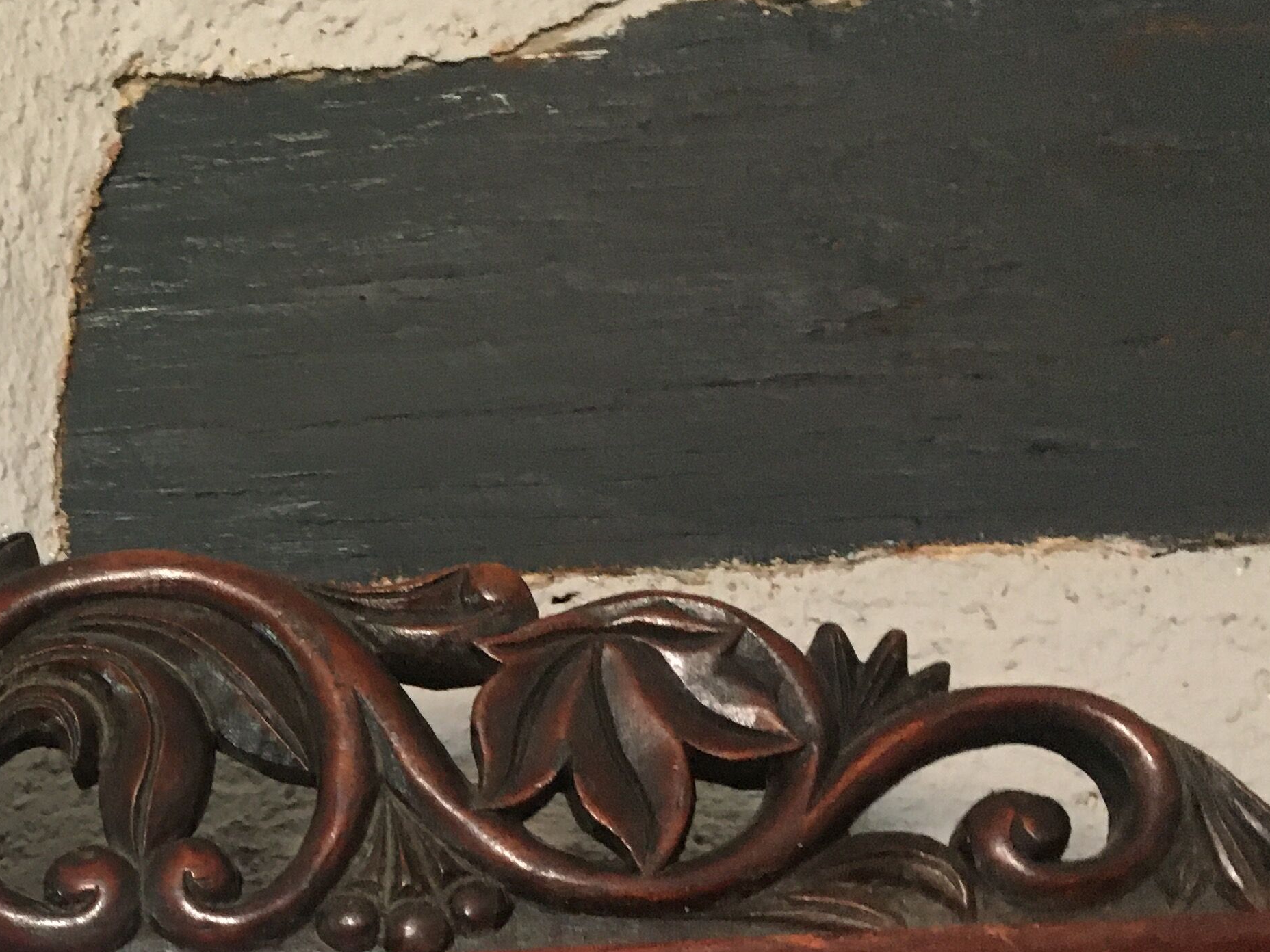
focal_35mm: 63
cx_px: -3
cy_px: 953
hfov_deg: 28.8
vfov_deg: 22.4
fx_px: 2311
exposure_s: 1/17
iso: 200
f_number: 2.2
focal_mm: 4.15
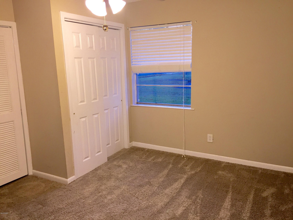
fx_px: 245
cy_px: 110
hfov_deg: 61.7
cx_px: 146
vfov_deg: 48.2
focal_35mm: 29
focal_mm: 4.15
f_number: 2.2
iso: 80
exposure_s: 1/30
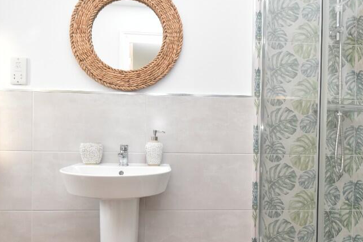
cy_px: 149
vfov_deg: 52.7
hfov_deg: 73.7
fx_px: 242
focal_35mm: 24
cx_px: 176
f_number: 7.1
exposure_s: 1/80
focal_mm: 10
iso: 800
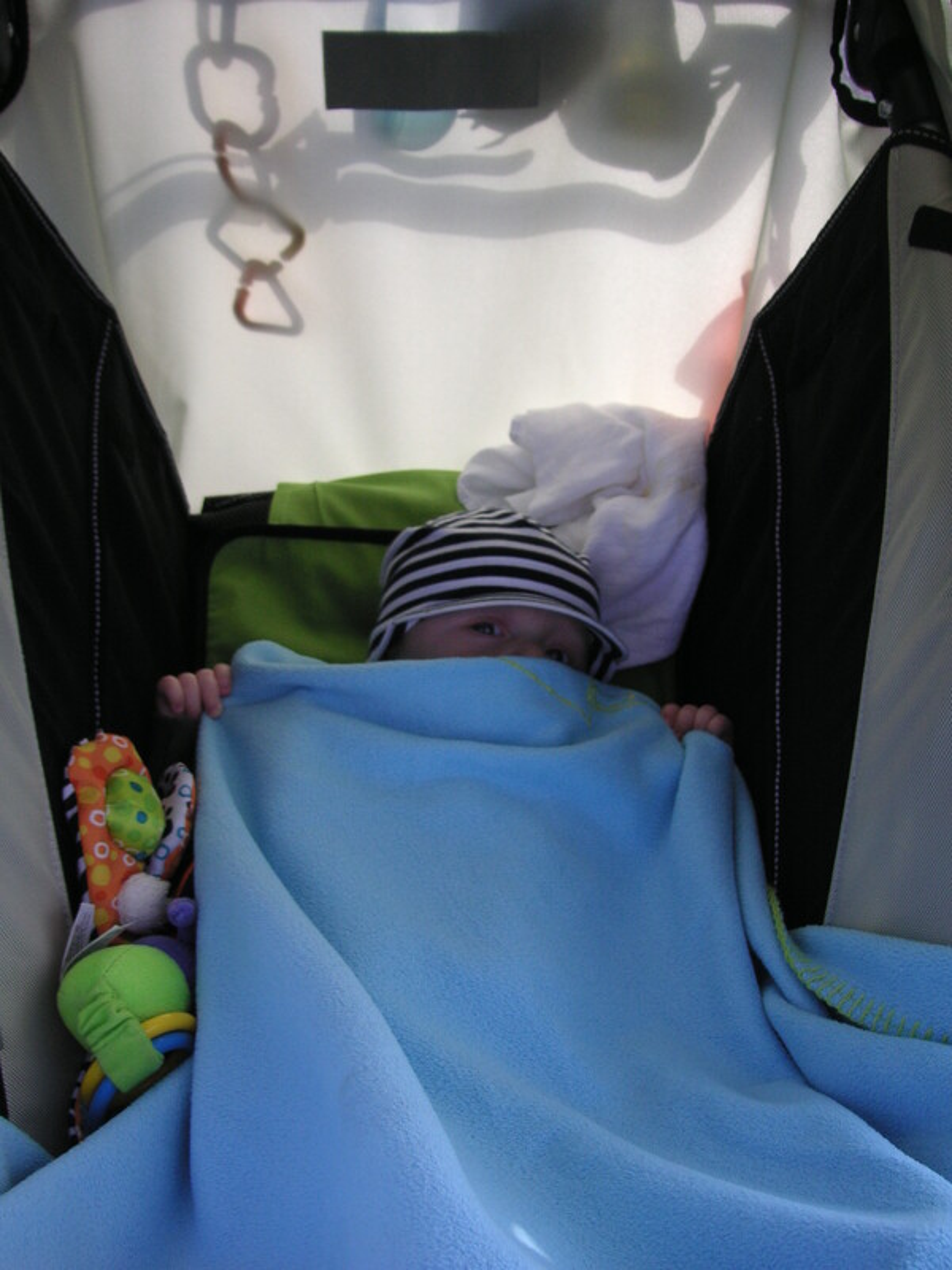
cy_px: 635
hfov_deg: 38.7
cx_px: 476
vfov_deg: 50.1
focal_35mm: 37
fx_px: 1357
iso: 50
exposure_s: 1/500
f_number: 2.8
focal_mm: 6.1
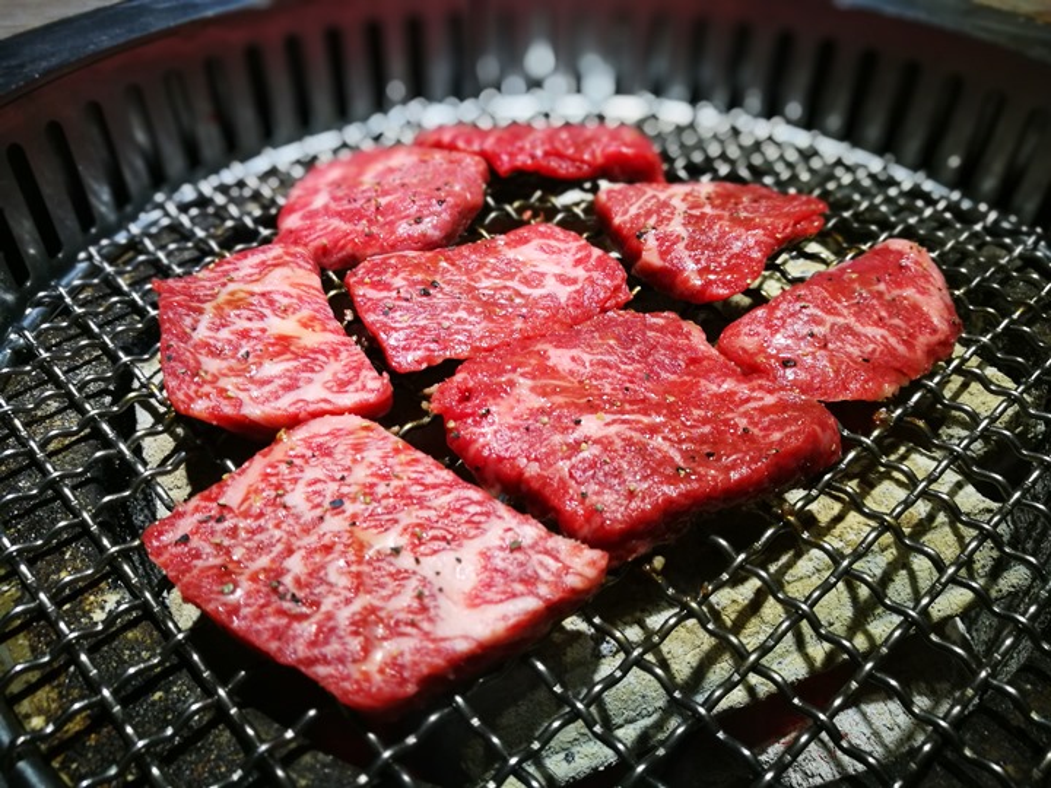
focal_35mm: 27
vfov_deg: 51.4
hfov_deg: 65.3
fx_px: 820
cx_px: 526
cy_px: 394
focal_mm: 4.5
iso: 250
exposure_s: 1/30
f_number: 4
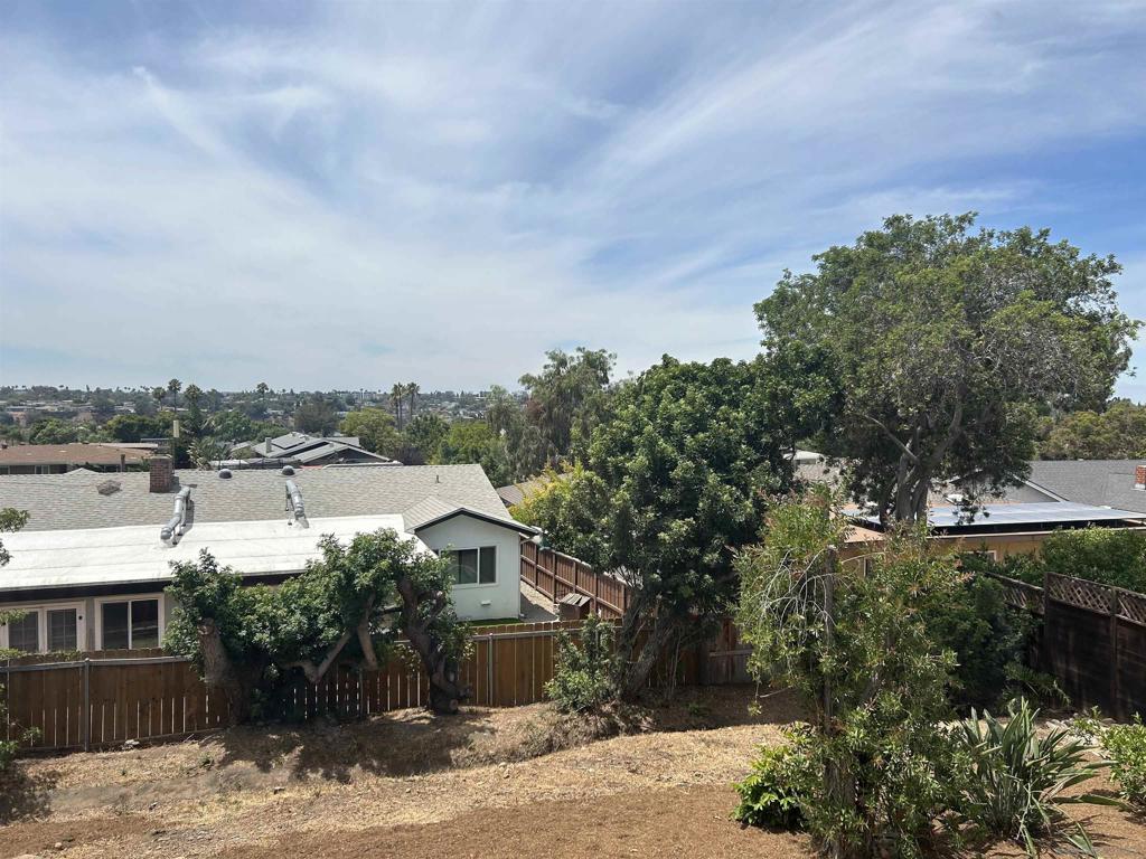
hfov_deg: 67.3
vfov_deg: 53.1
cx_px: 573
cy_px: 430
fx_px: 861
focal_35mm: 26
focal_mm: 5.7
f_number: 1.5
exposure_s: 1/5882
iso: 50
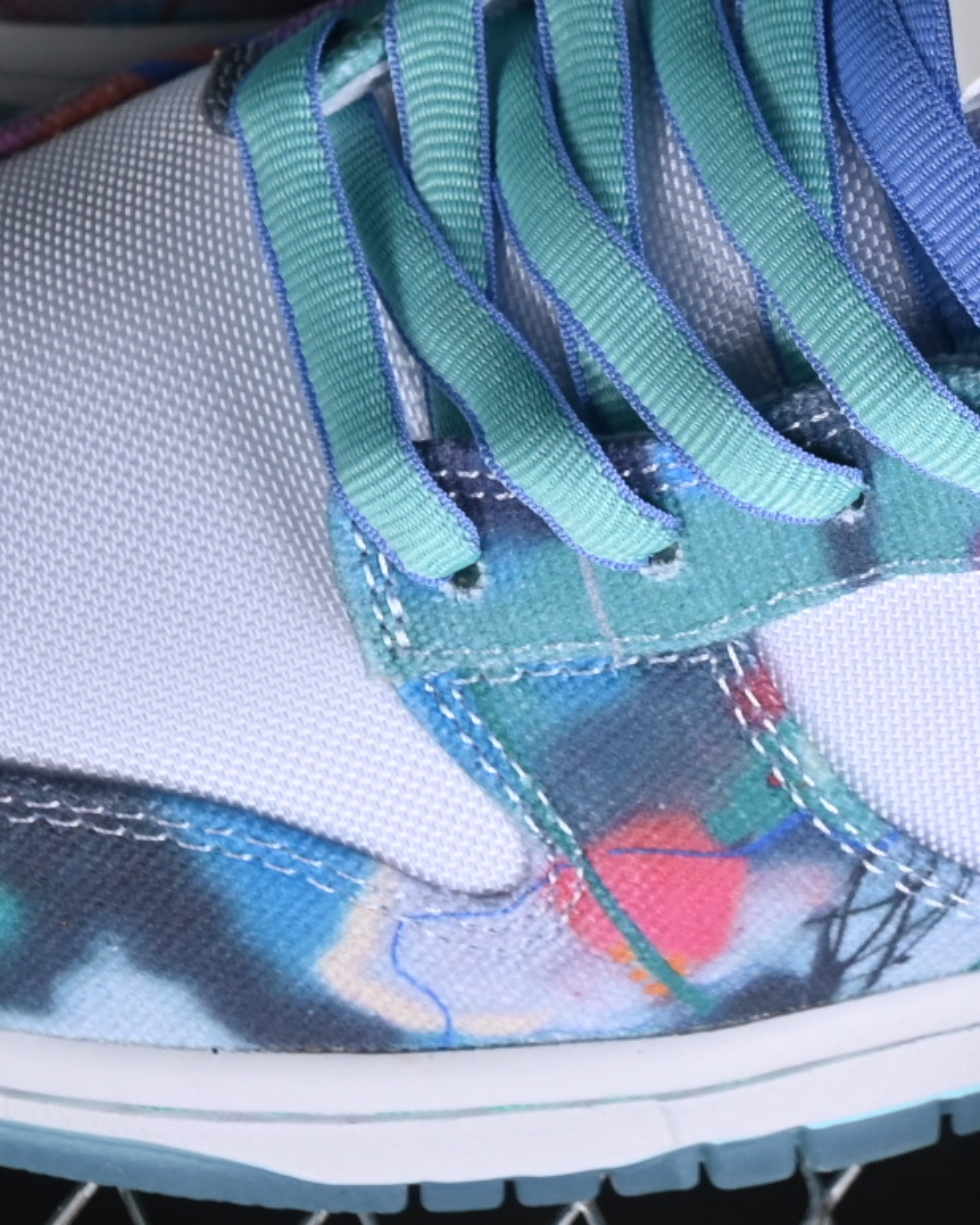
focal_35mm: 254
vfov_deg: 7.6
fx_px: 9207
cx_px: 1096
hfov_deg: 6.1
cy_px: -140
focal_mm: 50
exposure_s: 1/80
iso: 160
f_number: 7.1
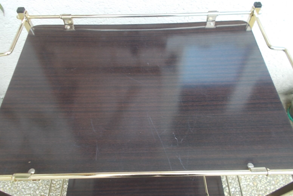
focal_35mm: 28
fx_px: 228
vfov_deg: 46.4
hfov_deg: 65.5
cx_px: 148
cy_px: 102
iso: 80
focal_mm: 4.6
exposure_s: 1/50
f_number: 3.2
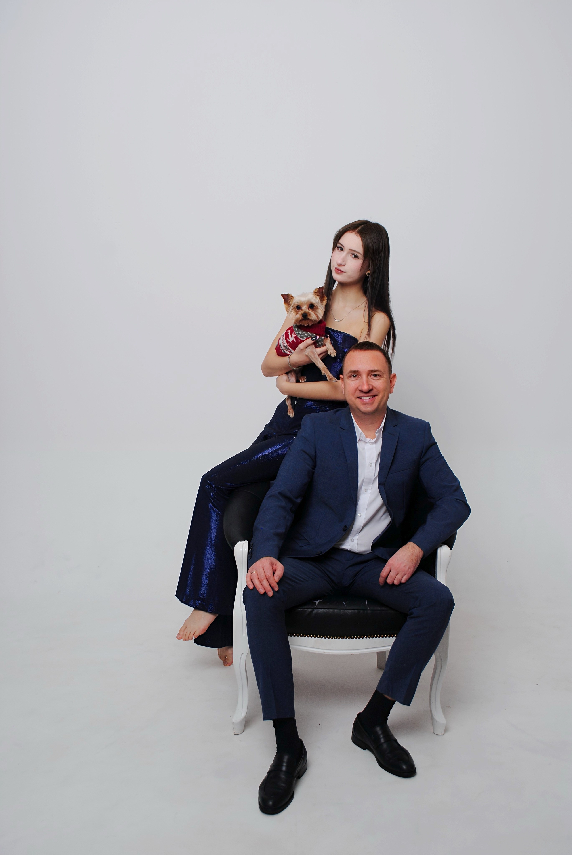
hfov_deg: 37.0
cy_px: 428
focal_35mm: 36
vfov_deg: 53.1
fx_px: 856
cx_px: 286
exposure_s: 1/100
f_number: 5.6
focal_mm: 24
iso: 400
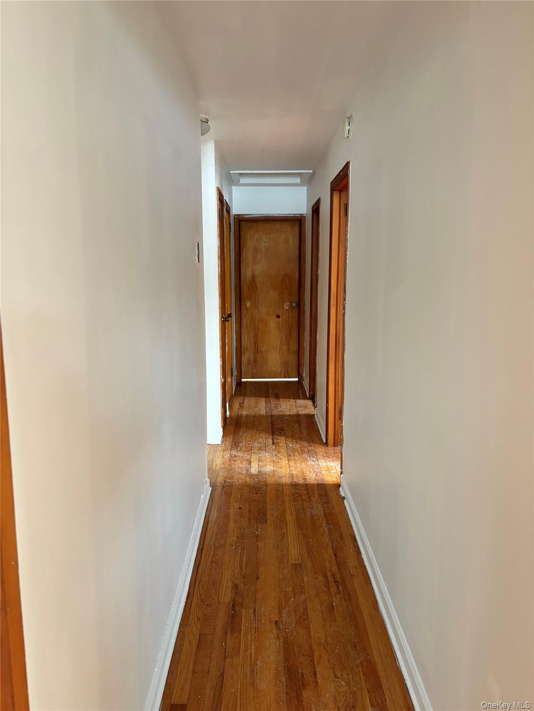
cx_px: 267
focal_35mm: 26
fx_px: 535
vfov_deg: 67.3
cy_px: 356
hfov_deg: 53.1
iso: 320
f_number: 1.6
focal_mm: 5.96
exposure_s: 1/60
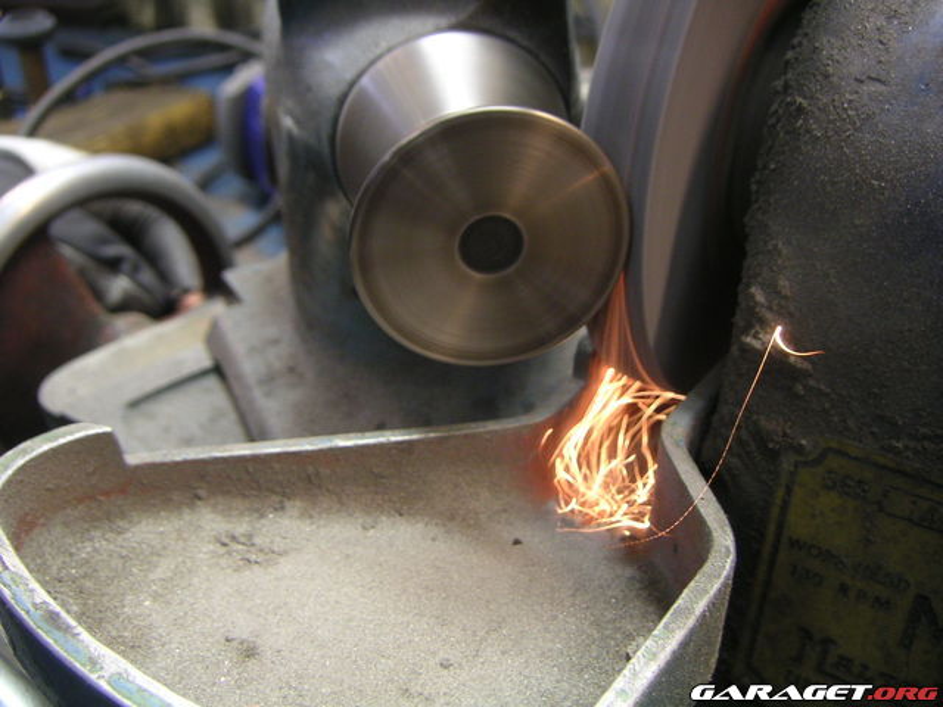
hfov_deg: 49.0
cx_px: 472
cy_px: 354
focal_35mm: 38
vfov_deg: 37.7
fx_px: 1035
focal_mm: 6
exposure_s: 1/10
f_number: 2.8
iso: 100
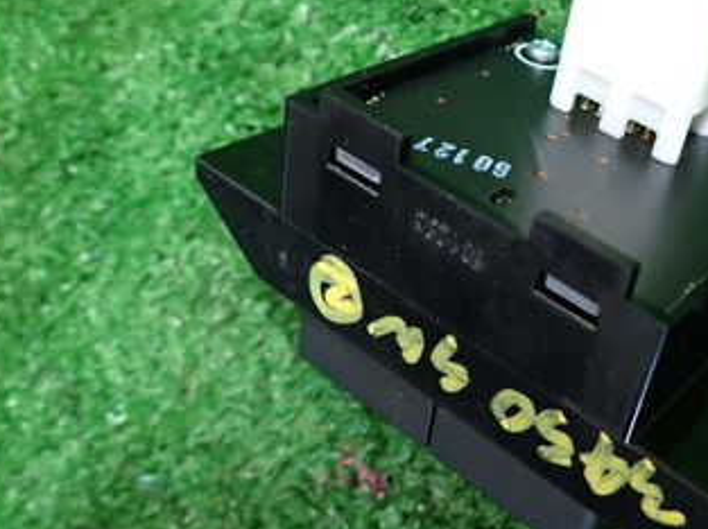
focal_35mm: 48
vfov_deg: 30.1
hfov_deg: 38.1
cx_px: 575
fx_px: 981
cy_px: 210
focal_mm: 4.5
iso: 320
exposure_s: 1/30
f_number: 2
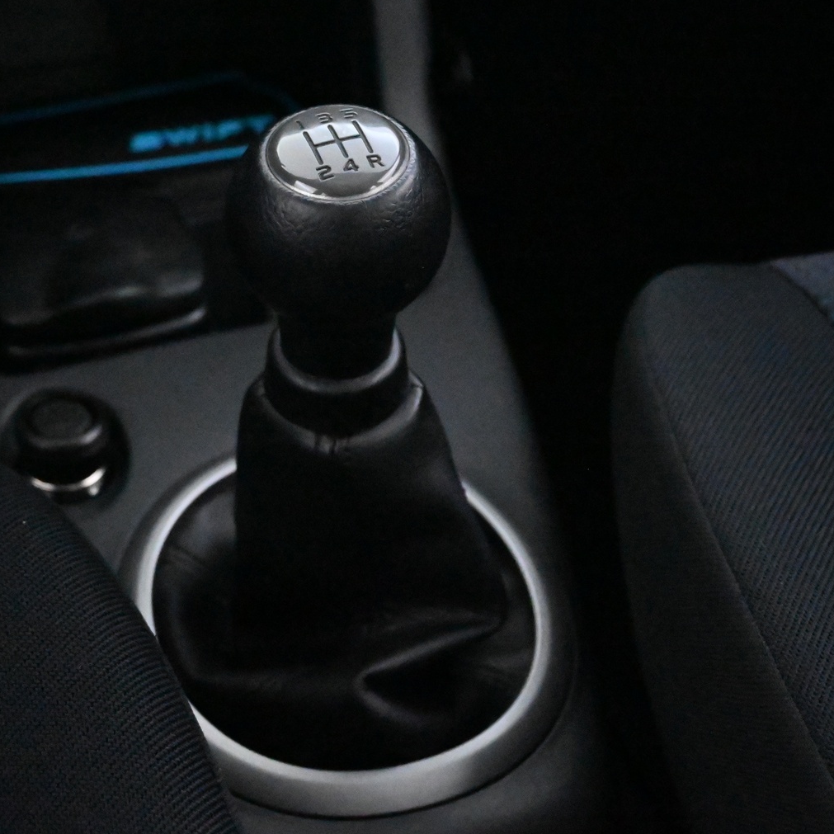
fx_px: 2172
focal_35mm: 80
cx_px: 348
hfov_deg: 21.7
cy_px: 395
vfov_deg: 21.7
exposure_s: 1/60
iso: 25600
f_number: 5.6
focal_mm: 39
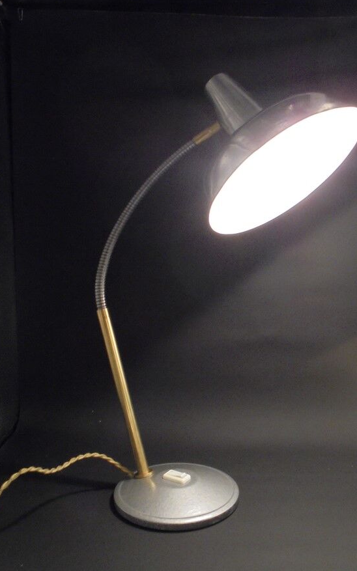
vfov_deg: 52.8
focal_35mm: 37
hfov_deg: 34.3
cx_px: 213
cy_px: 286
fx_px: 576
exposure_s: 1/20
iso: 400
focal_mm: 6.1
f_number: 4
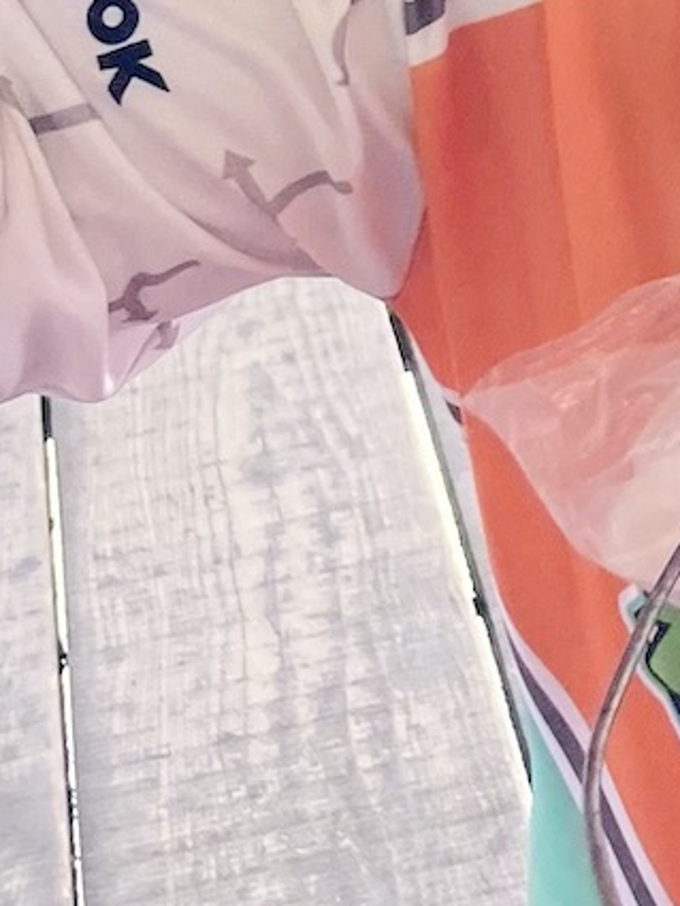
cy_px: -119
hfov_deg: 11.6
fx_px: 3141
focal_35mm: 120
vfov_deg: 15.9
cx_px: 1134
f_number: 1.6
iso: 32
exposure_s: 1/596
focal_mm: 4.2
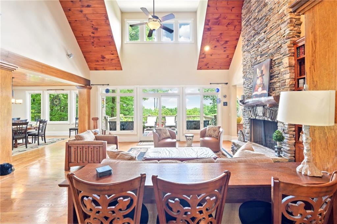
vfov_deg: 81.1
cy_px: 112
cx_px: 168
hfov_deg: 104.3
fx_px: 131
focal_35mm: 14
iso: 320
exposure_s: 1/4
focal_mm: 14
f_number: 8
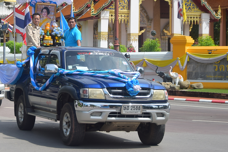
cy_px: 37
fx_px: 709
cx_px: 32
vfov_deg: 12.2
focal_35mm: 112
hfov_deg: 18.0
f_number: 4.5
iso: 100
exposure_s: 1/800
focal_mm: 40
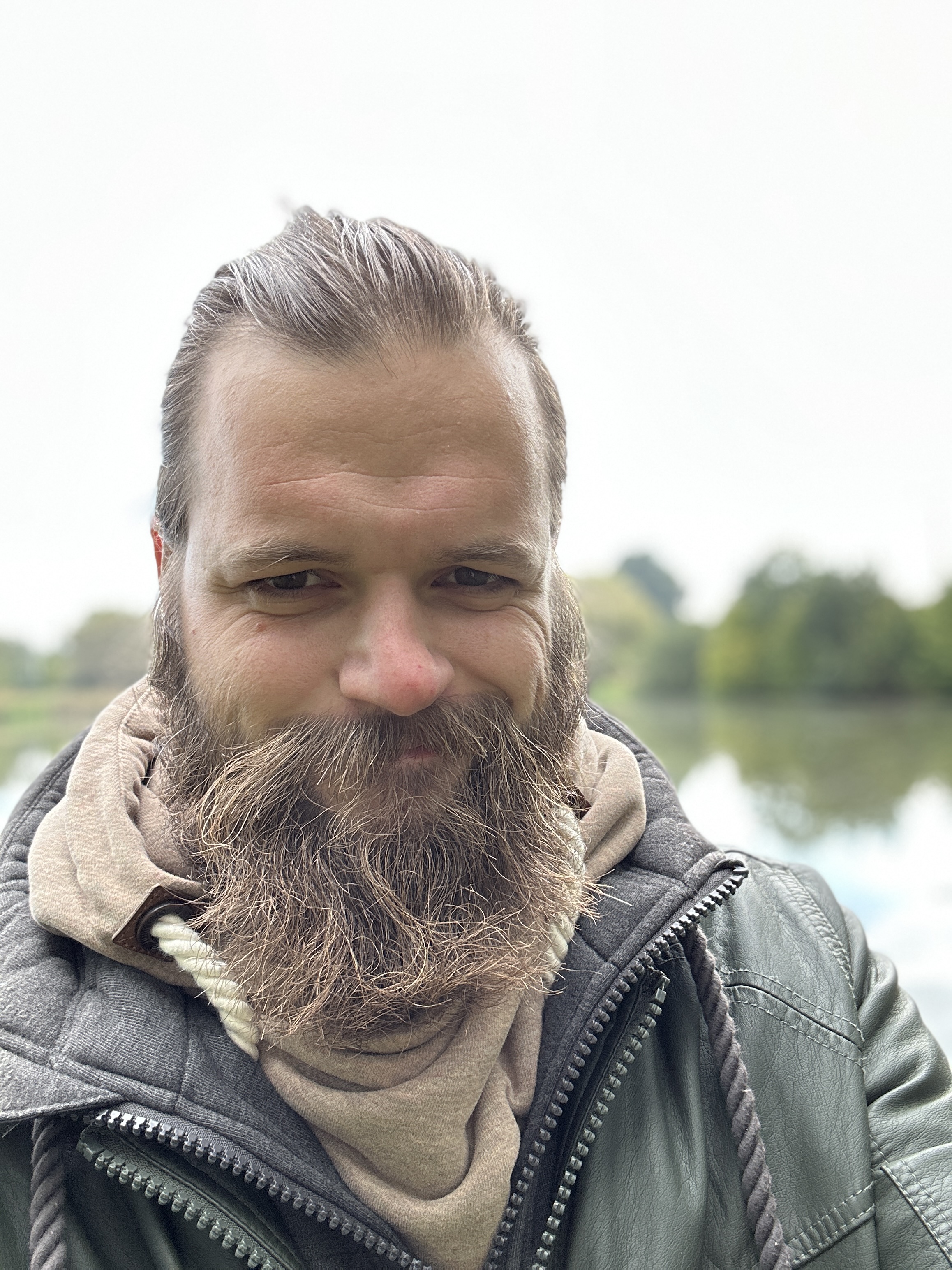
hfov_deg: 46.8
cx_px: 476
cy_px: 635
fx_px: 1100
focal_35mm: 30
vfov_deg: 60.0
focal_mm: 2.69
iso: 40
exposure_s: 1/121
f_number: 1.9
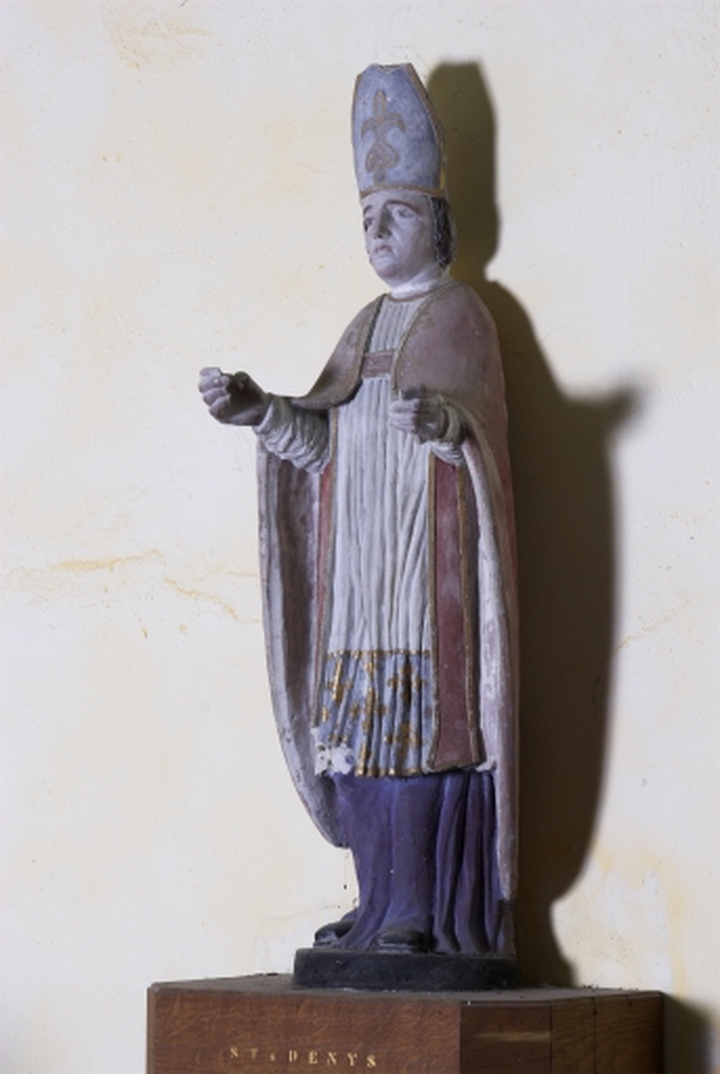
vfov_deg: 19.4
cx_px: 360
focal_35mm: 105
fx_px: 3139
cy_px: 537
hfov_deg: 13.1
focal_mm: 70
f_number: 13
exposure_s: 1/60
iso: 100
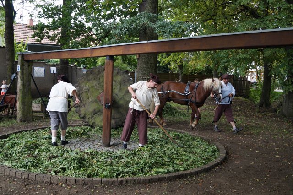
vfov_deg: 34.2
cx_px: 146
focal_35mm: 39
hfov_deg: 49.6
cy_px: 98
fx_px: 317
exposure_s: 1/160
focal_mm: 26
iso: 200
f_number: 4
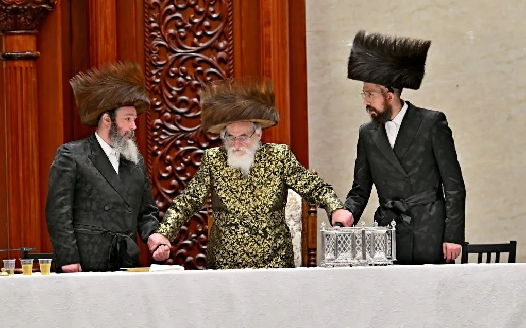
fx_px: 3297
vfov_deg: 5.7
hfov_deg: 9.1
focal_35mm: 230
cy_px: 167
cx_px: 263
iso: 160
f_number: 2.8
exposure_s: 1/320
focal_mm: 150
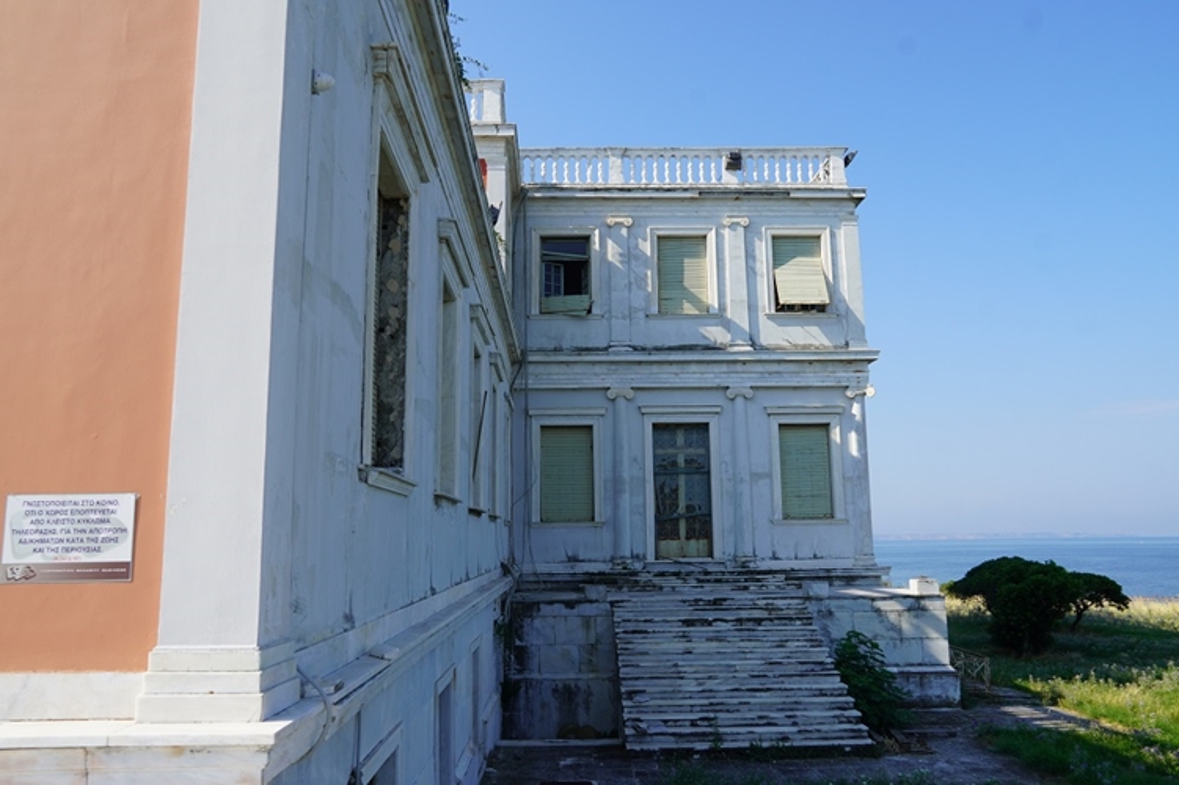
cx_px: 590
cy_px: 392
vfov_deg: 47.9
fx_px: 884
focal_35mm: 27
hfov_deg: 67.4
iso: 100
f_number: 10
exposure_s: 1/160
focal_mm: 18
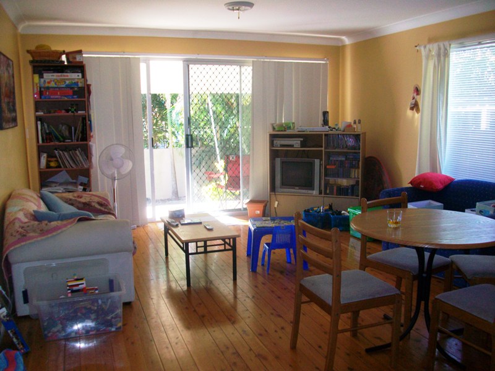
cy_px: 186
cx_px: 248
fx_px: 458
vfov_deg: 44.2
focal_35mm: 32
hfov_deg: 56.8
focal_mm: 5.7
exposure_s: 1/60
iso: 120
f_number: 2.8
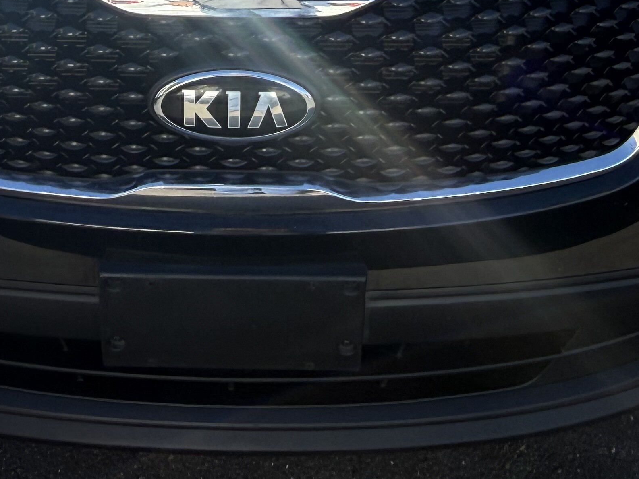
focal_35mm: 61
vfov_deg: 22.0
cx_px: 210
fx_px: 1126
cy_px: -118
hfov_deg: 31.4
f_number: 2.2
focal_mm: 2.22
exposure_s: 1/801
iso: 64
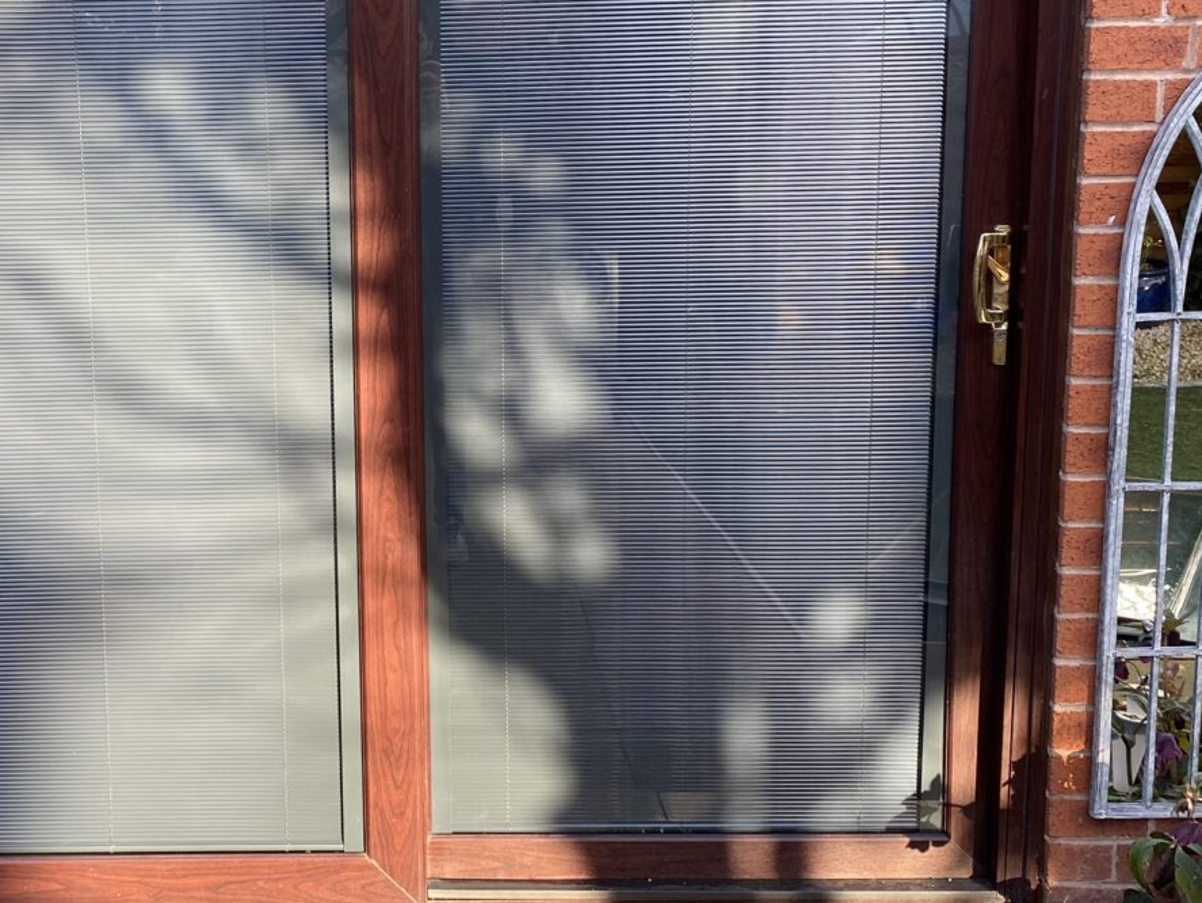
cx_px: 328
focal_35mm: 45
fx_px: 1563
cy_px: 346
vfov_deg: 32.1
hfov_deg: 41.1
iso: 32
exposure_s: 1/127
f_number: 1.8
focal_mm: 4.25
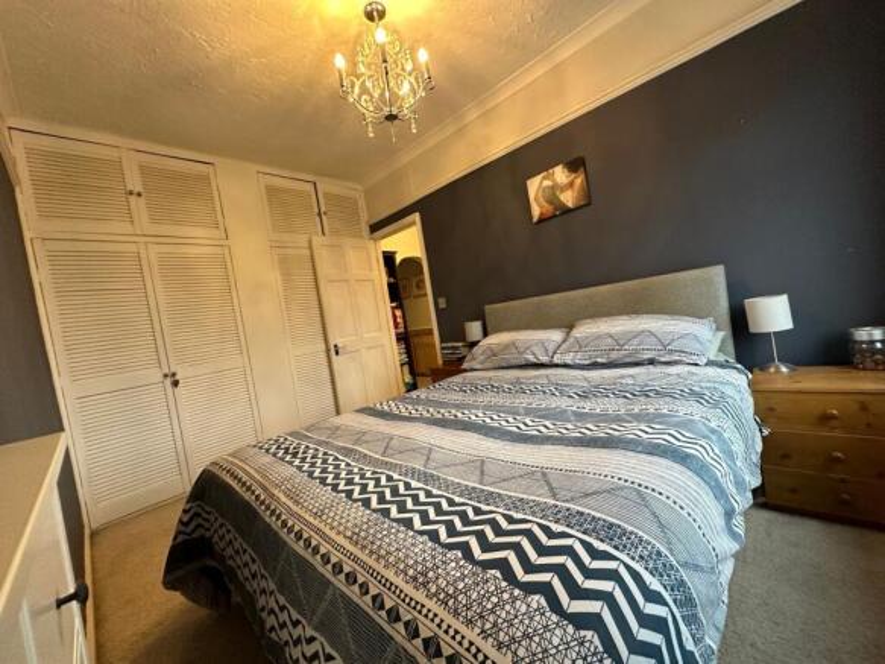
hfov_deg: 102.1
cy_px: 332
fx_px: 358
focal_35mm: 14
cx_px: 442
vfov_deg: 85.7
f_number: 2.2
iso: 200
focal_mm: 2.22
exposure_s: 1/50
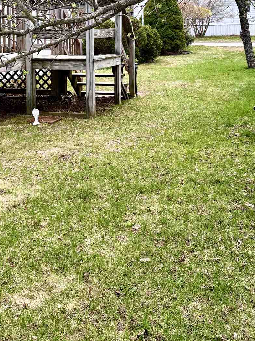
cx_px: 73
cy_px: 122
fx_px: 560
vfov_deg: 33.6
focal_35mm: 57
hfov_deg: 25.4
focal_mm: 5.96
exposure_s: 1/756
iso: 64
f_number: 1.6
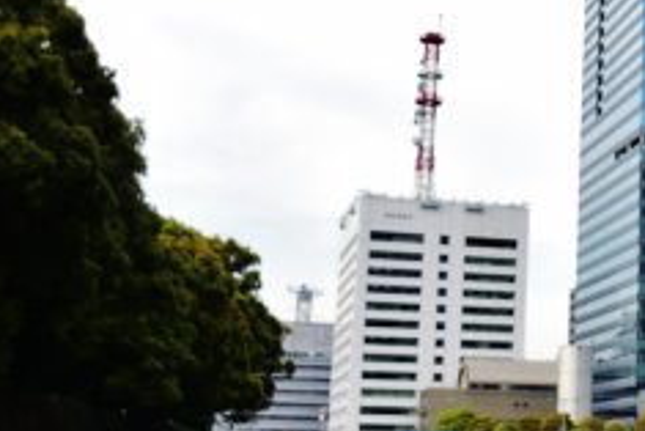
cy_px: 23
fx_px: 1398
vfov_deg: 17.2
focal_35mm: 78
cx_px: 815
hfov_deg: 23.3
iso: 200
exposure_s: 1/250
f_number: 6.3
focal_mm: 20
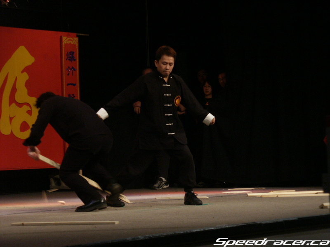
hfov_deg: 15.5
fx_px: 1211
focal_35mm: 127
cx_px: 165
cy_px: 124
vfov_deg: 11.7
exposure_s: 1/60
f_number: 3.5
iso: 200
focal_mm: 32.08
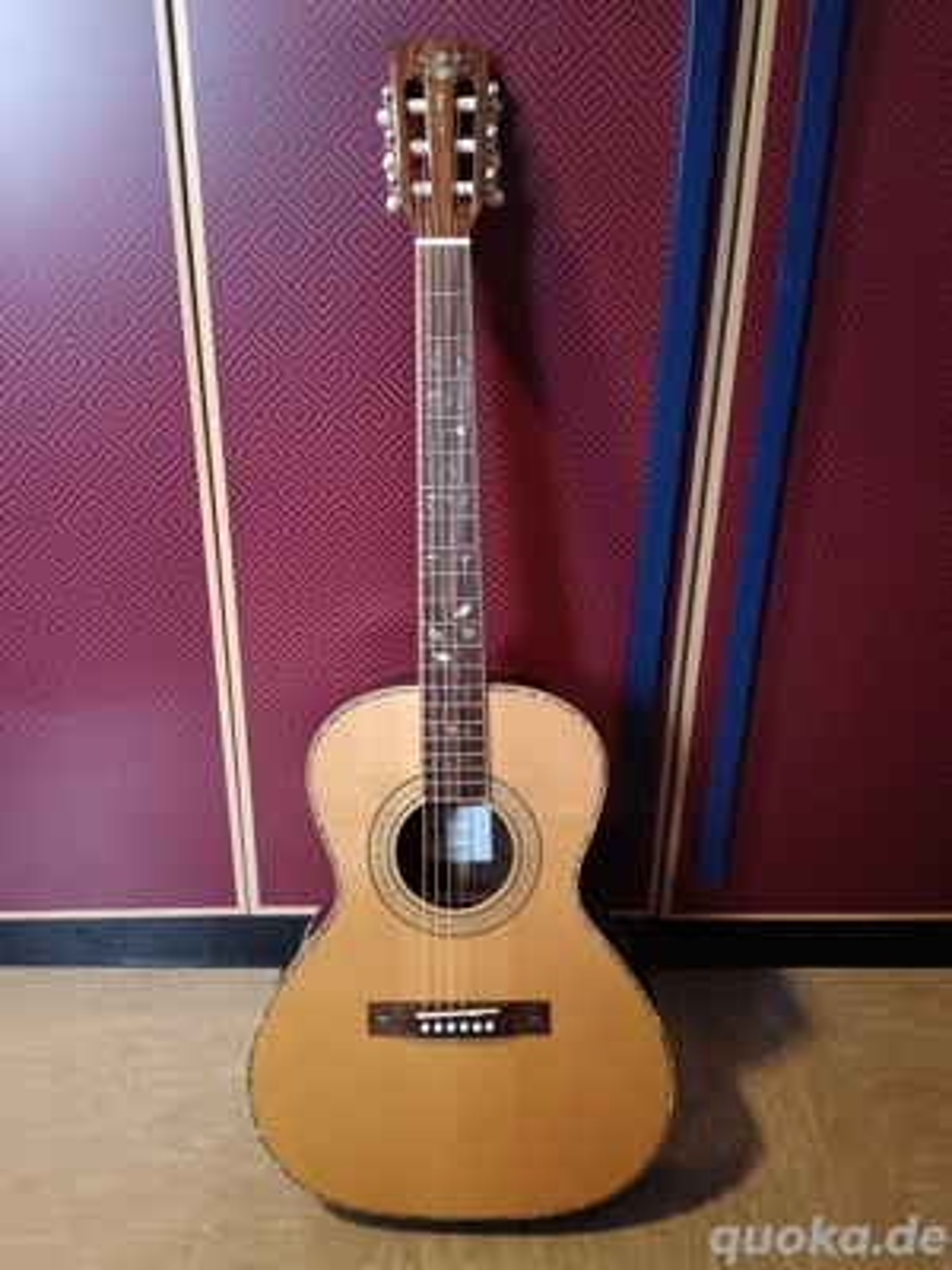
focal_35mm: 27
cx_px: 476
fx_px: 990
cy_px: 635
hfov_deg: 51.4
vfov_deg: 65.3
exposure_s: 1/33.3
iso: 4873
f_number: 1.9
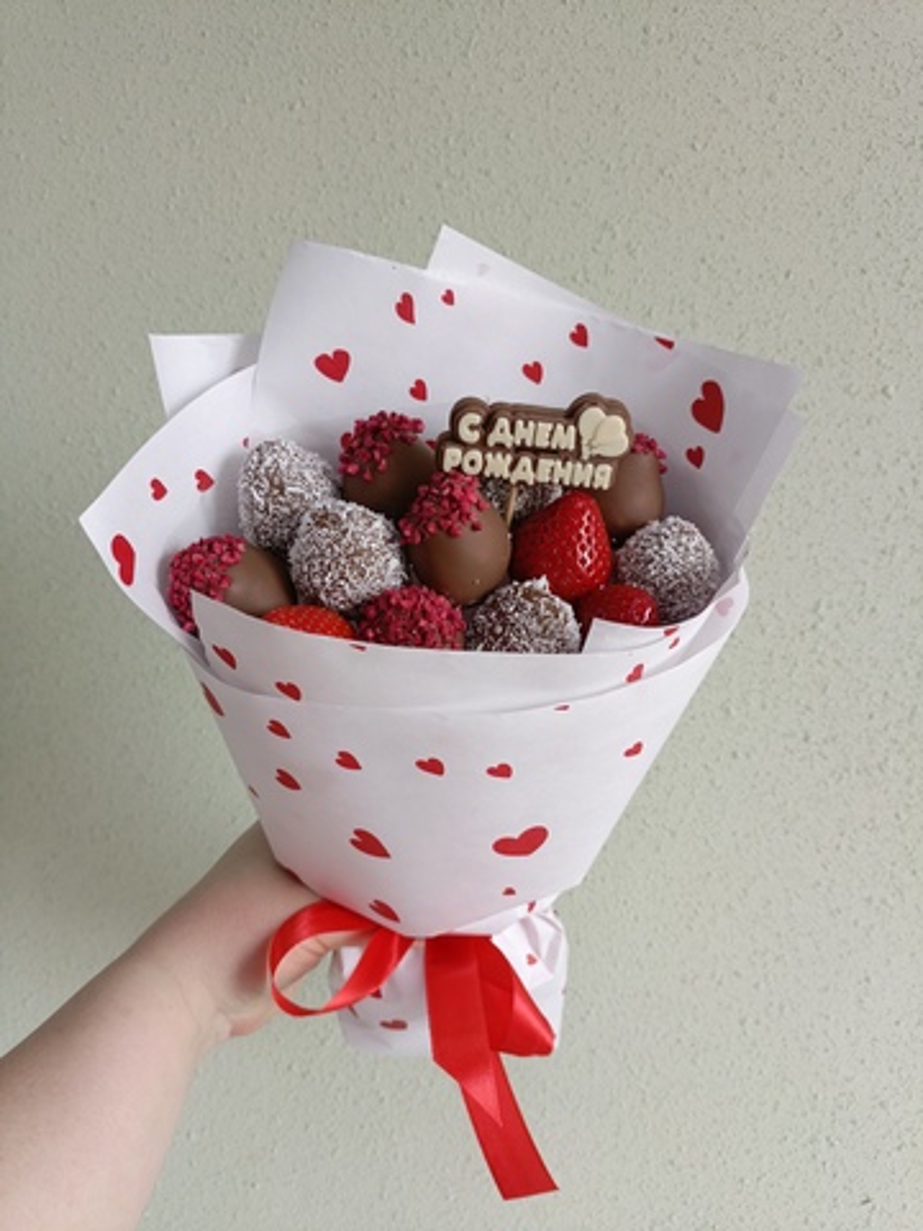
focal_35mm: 25
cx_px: 462
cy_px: 616
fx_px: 889
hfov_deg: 54.9
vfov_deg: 69.4
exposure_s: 1/100
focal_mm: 4.76
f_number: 1.69
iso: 227
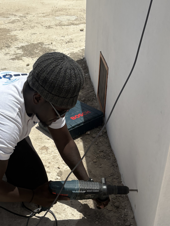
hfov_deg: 28.2
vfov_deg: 37.5
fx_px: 334
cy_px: 118
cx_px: 48
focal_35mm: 51
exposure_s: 1/8850
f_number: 1.6
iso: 50
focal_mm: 5.96
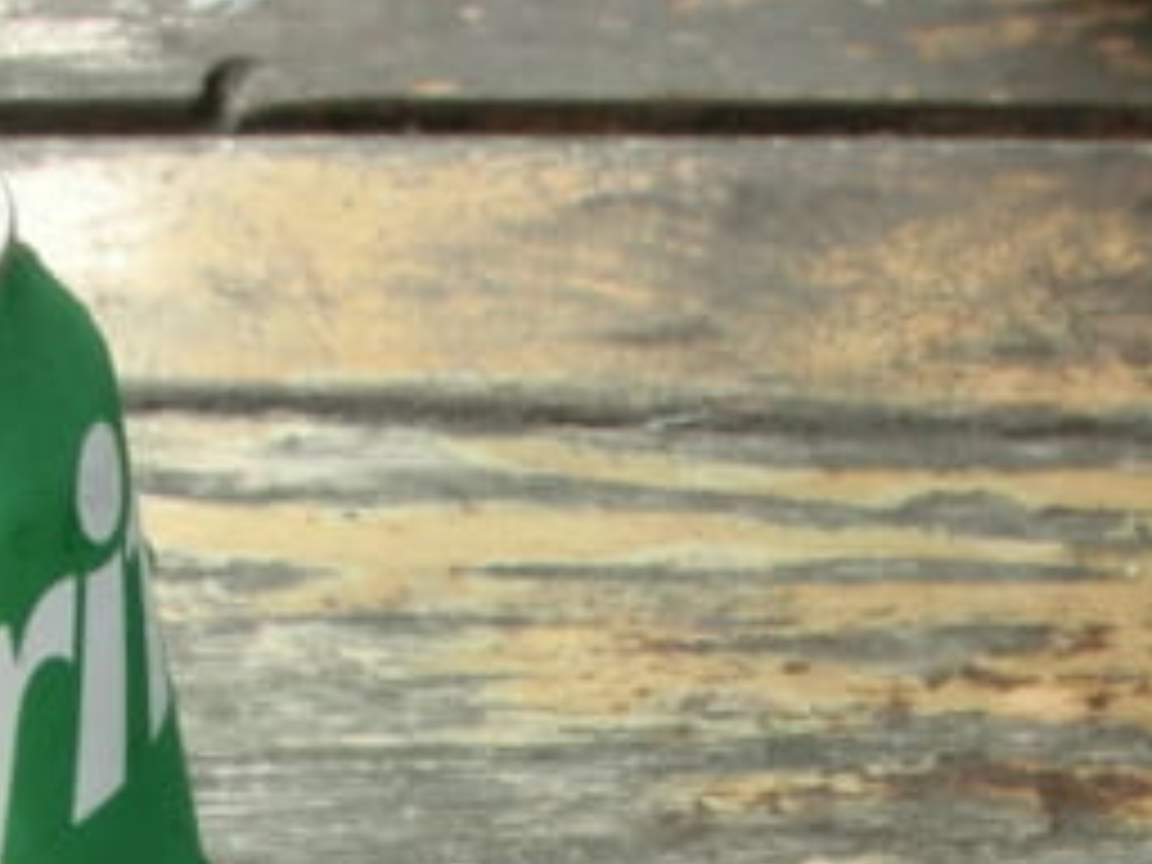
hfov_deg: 20.3
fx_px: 3195
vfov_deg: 14.3
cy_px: 1323
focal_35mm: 96
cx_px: 846
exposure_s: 1/320
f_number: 3
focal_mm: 4.24
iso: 100
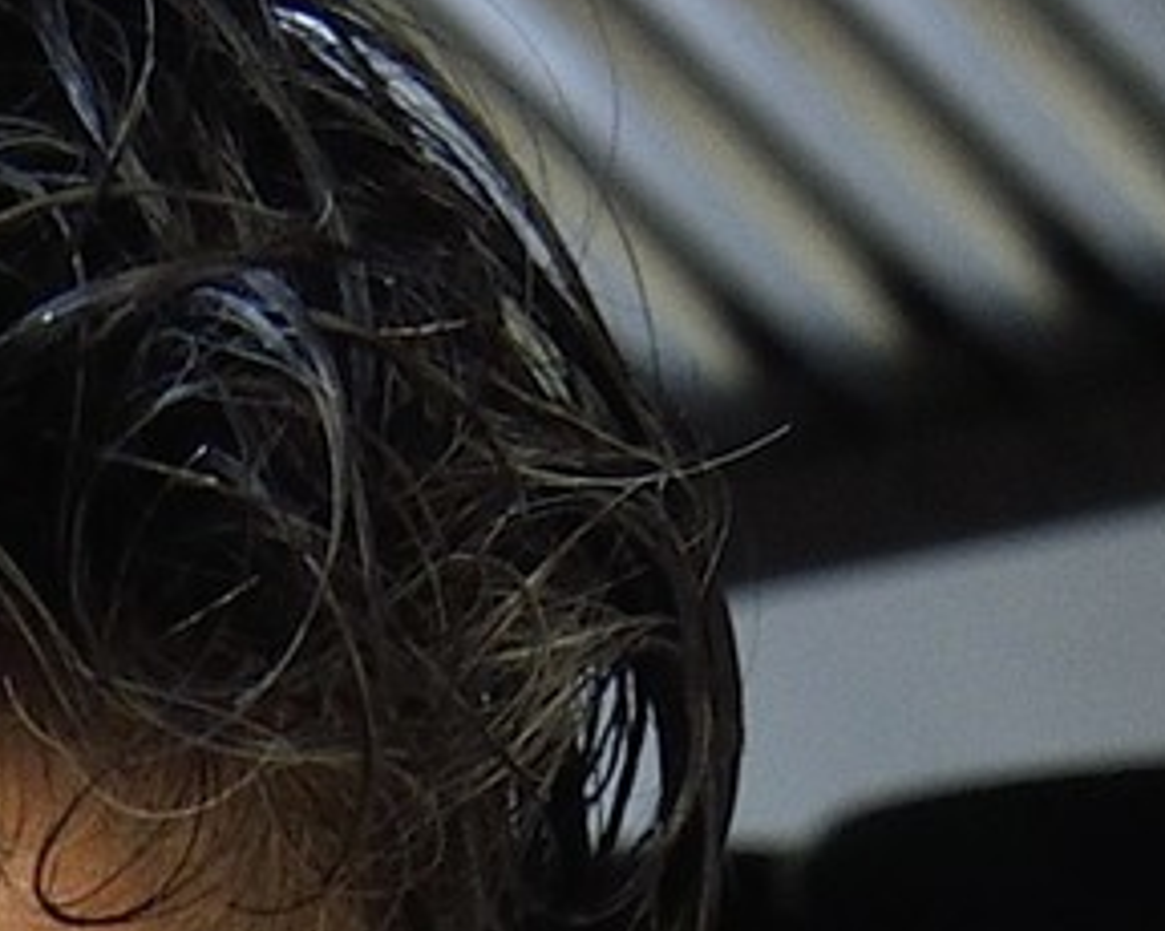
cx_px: -813
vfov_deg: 4.1
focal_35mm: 344
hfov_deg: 5.6
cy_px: 3975
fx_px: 11853
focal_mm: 44
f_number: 9
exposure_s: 1/30
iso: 1600
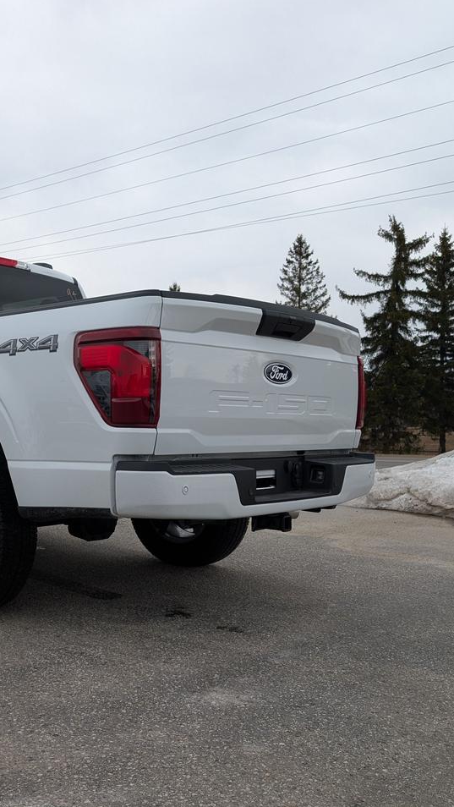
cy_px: 404
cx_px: 51
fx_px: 749
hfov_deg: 32.2
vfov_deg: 56.6
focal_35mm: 35
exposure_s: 1/234
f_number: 1.68
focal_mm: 6.9
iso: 23
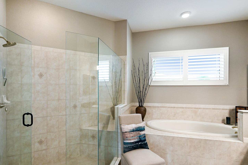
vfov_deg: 61.8
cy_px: 89
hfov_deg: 83.8
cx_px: 115
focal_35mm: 20
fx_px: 138
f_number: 8
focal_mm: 18
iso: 800
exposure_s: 1/30
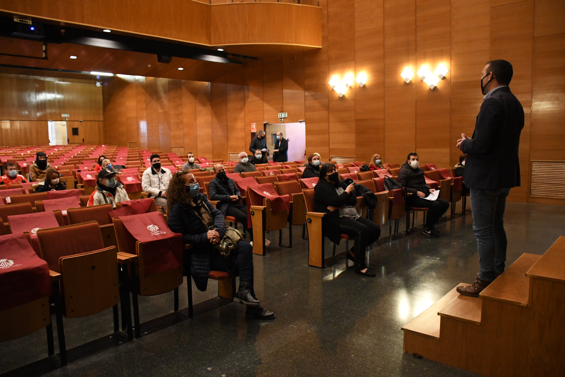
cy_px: 188
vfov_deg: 47.9
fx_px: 424
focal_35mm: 27
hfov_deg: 67.4
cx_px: 282
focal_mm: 18
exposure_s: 1/60
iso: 4000
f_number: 3.5
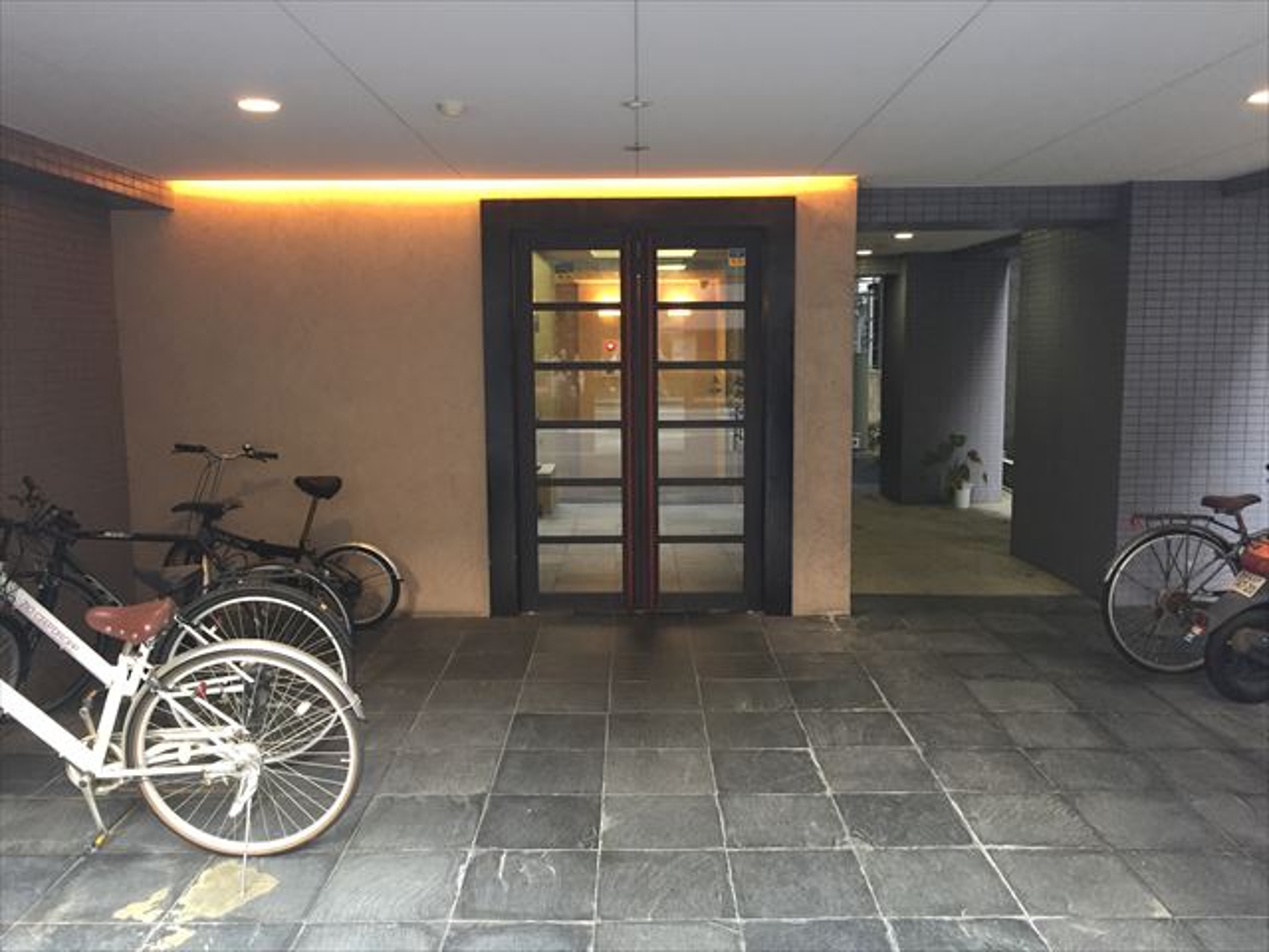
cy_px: 476
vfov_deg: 48.2
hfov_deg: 61.7
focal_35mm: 29
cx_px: 634
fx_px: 1063
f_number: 2.2
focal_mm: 4.15
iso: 125
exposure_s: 1/30
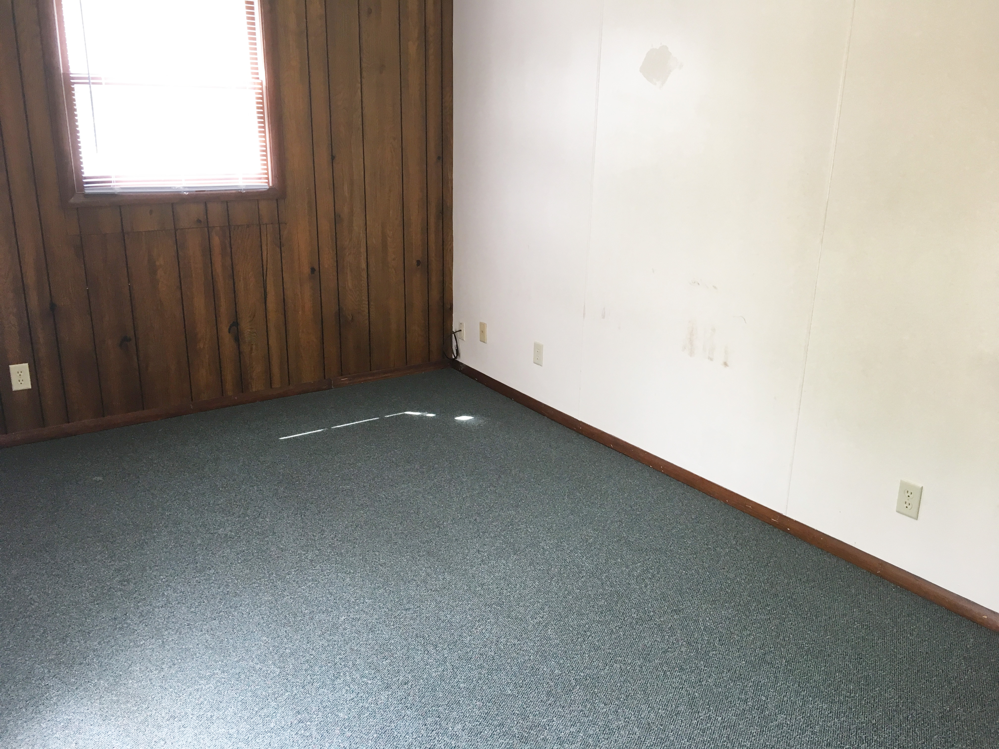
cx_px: 500
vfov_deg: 48.2
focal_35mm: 29
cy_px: 374
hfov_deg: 61.7
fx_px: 837
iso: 32
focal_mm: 4.15
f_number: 2.2
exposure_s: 1/30
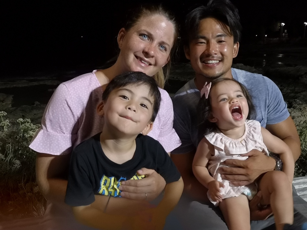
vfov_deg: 36.8
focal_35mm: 39
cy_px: 113
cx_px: 161
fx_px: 346
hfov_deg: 47.8
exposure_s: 1/25
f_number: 1.8
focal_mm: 3.95
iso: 400
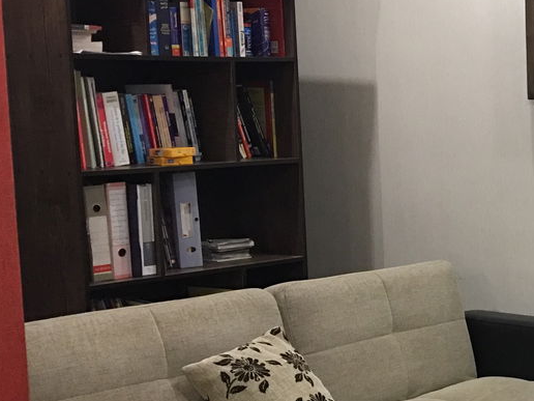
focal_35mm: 90
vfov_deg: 16.3
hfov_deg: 19.3
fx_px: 1388
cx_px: 772
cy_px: 292
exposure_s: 1/17
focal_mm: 4.15
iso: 80
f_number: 2.2
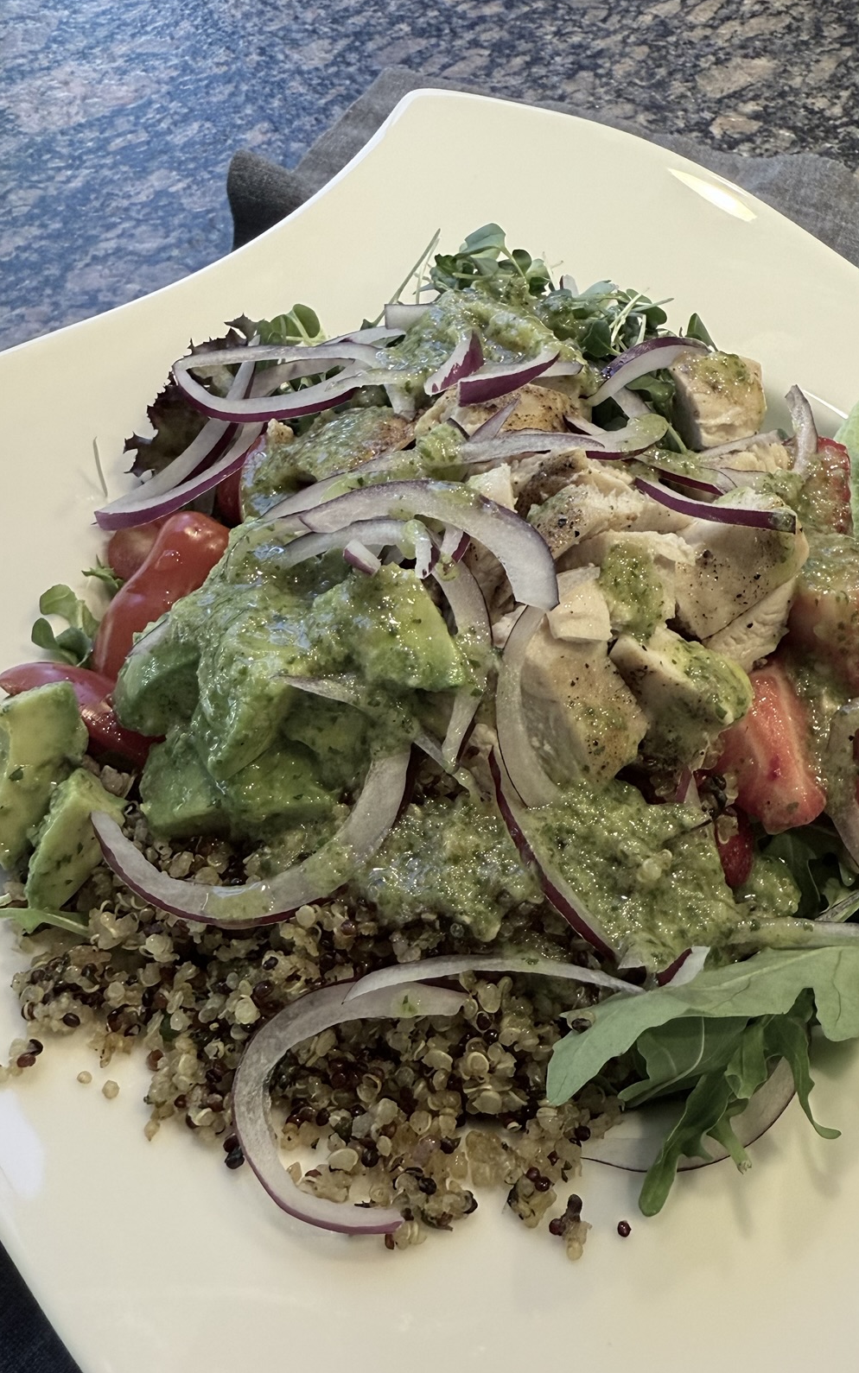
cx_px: 509
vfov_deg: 59.6
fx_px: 1198
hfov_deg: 39.3
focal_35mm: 32
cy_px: 690
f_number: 2.2
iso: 200
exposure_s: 1/104
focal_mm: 2.22
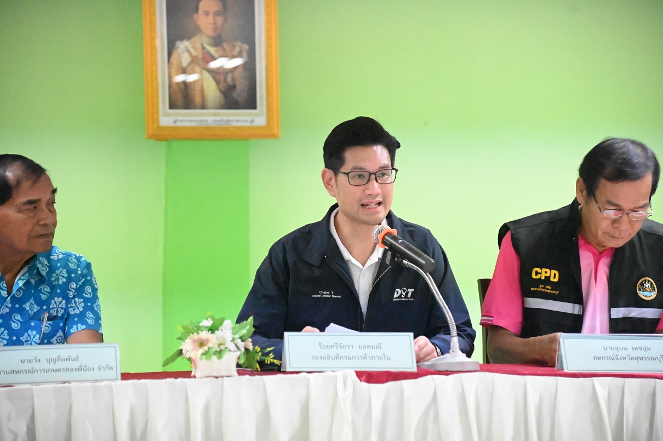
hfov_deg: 17.1
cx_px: 332
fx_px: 2208
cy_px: 220
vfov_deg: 11.4
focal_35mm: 120
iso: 51200
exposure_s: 1/640
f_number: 4
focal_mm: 120
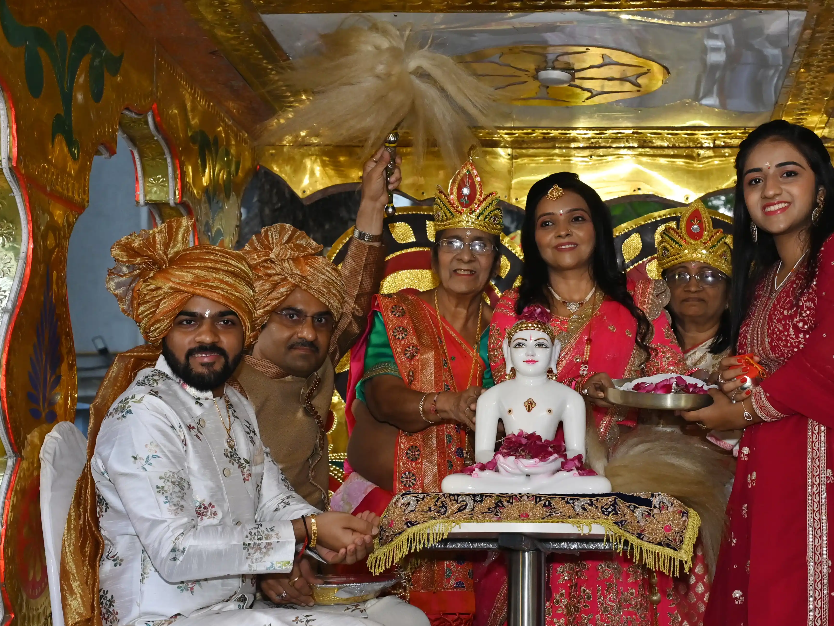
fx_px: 1662
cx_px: 471
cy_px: 310
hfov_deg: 28.1
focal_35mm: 69
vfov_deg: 21.3
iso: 2000
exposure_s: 1/125
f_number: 5
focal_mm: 42
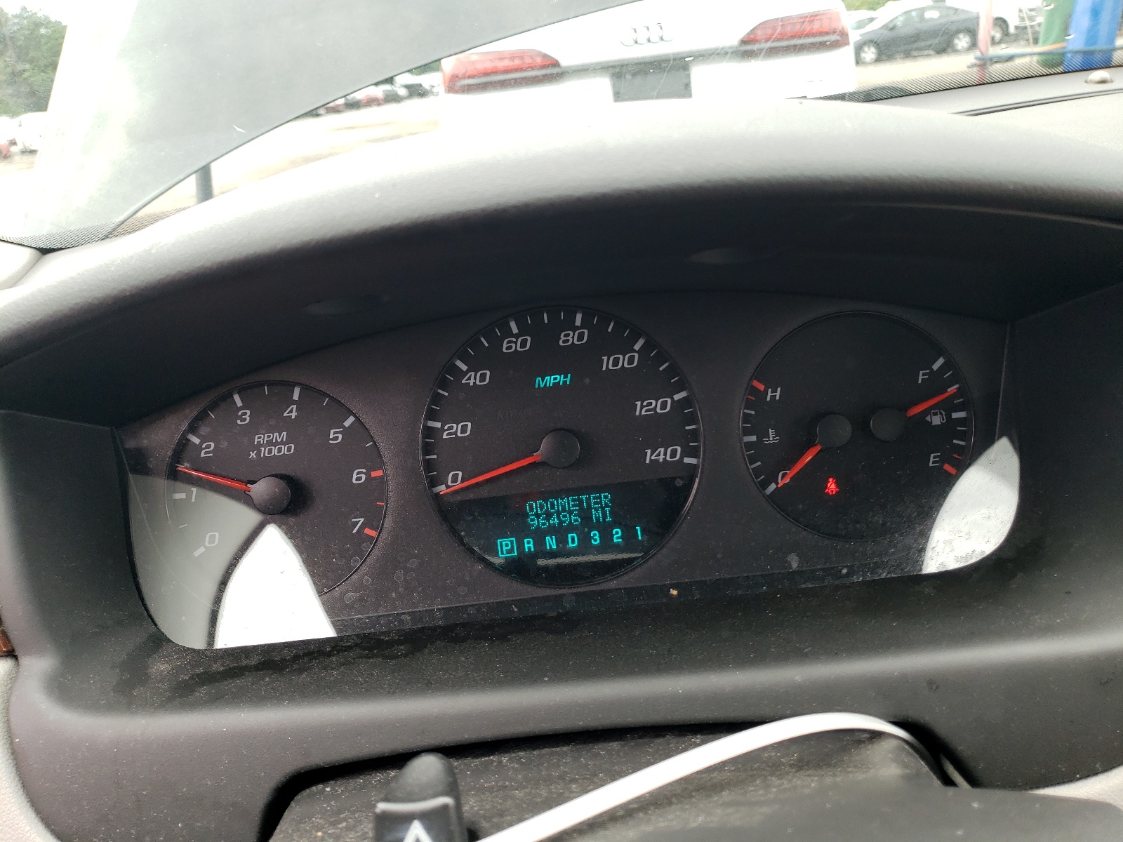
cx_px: 562
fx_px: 843
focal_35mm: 26
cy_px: 421
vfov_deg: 53.1
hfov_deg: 67.3
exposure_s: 1/111
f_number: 1.5
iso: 50
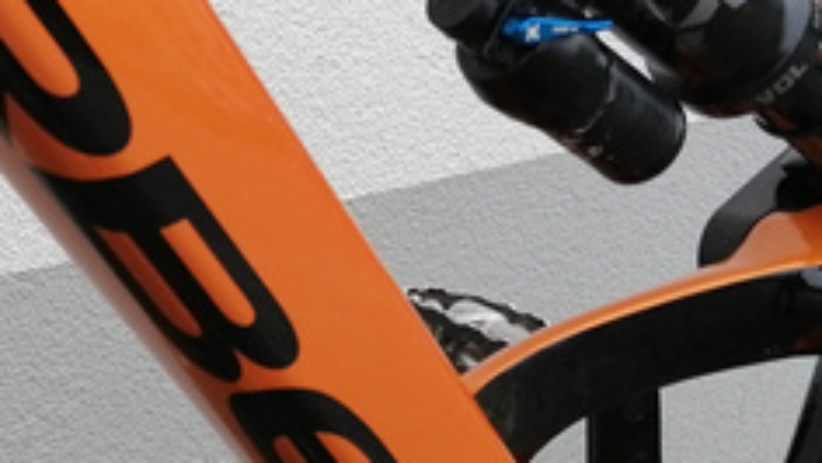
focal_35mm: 72
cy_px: 153
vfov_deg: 16.7
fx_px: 1570
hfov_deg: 28.4
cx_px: 108
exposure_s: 1/565
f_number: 1.8
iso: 160
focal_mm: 3.95
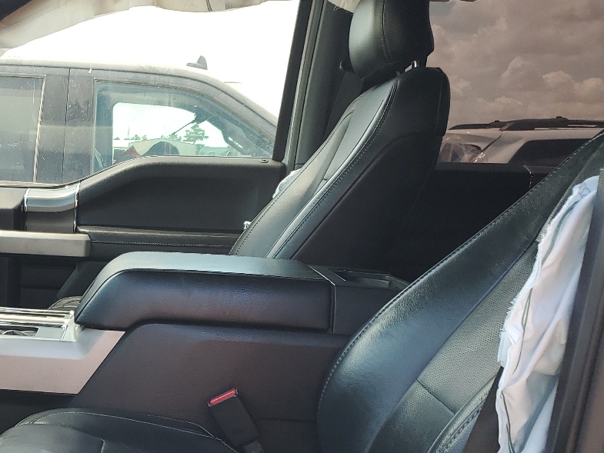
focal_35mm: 53
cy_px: 376
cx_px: 25
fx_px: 925
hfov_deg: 33.6
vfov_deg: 26.9
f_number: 1.5
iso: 50
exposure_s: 1/250
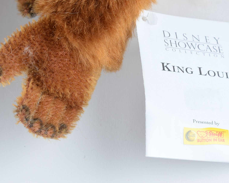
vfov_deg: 6.5
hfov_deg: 8.1
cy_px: 73
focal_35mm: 238
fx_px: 1611
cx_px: 126
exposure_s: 1/100
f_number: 8
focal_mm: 105
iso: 125
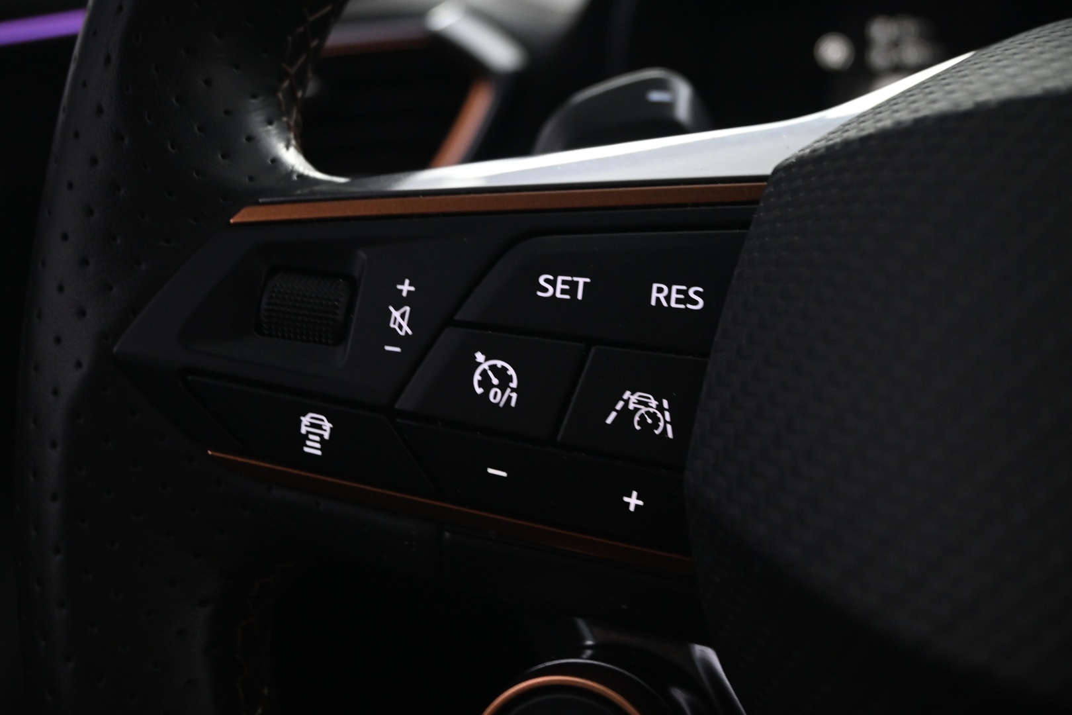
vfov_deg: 35.5
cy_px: 358
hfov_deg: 51.3
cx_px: 536
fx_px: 1117
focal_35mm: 38
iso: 1600
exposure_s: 1/13
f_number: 4.2
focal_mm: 25
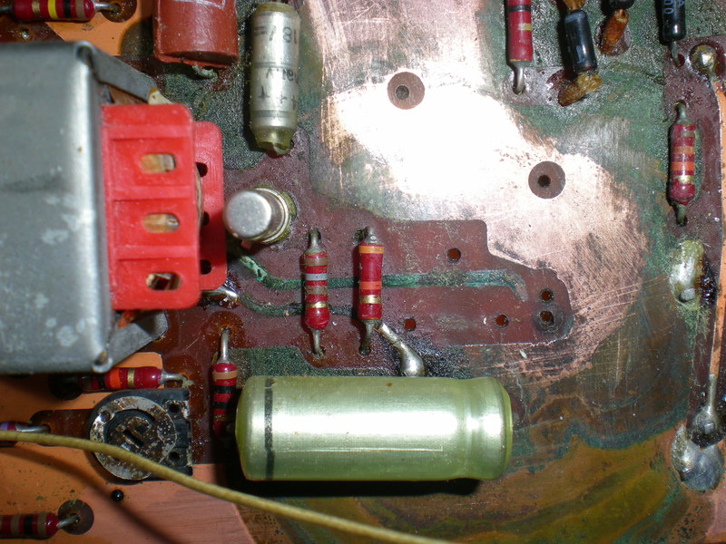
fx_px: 923
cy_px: 272
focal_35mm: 44
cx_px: 363
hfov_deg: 42.9
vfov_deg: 32.9
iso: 50
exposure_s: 1/60
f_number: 4.9
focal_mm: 7.4
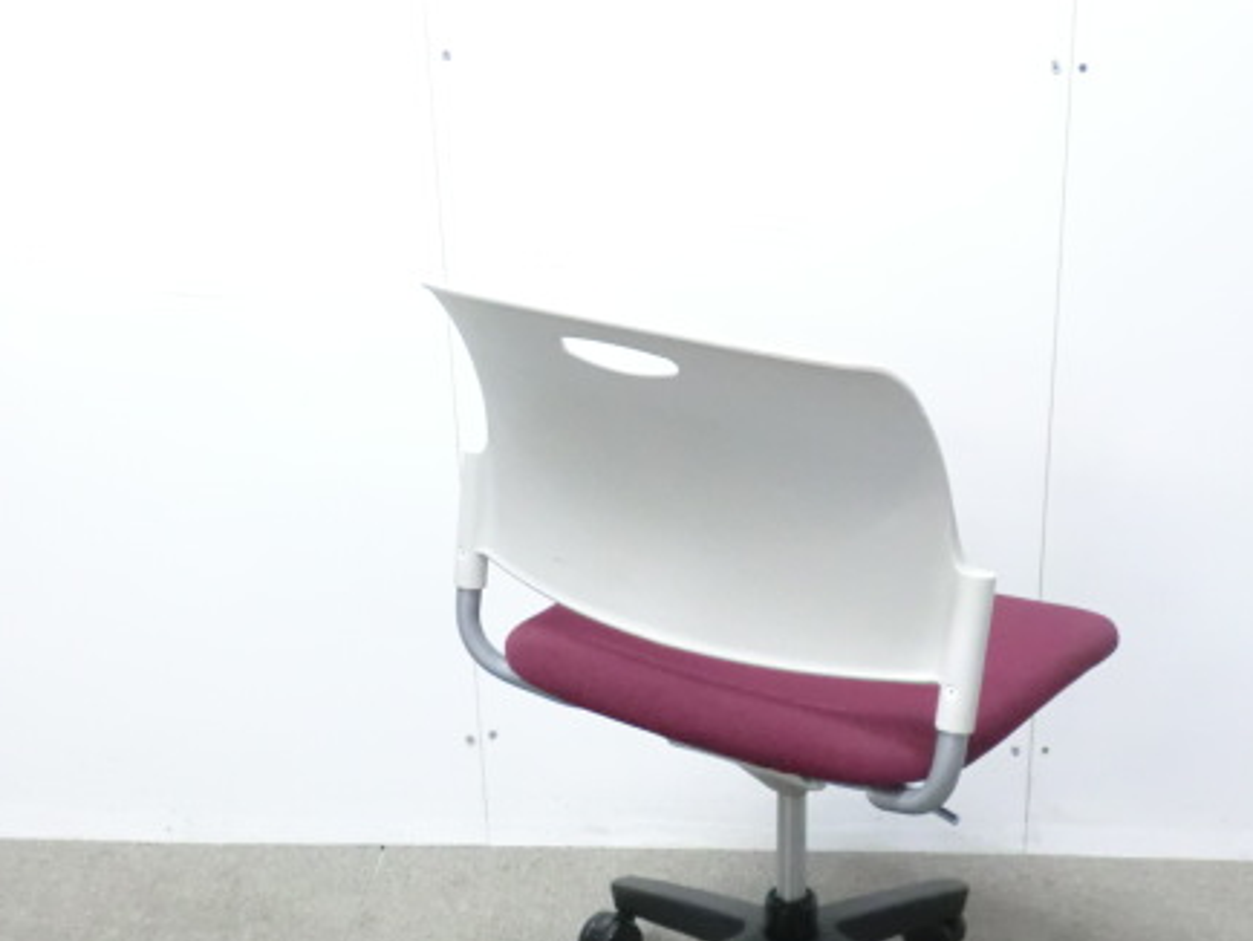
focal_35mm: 56
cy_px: 661
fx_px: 2028
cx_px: 777
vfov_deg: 25.9
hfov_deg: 34.2
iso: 800
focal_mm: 6.9
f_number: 3.9
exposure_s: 1/25
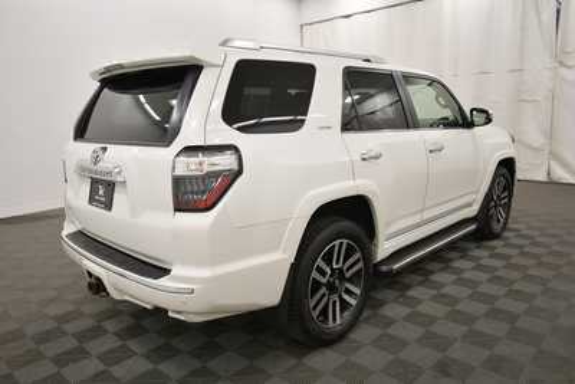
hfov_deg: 67.4
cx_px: 288
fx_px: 431
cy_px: 192
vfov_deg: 48.0
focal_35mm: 27
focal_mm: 18
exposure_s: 1/200
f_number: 5.6
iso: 800
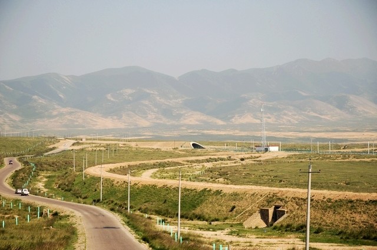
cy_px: 125
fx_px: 1334
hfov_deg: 16.1
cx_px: 188
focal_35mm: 128
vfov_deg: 10.7
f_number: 6.3
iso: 200
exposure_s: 1/1600
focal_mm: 85
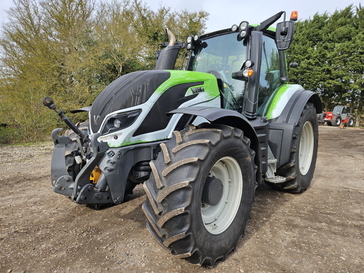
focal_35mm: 23
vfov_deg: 58.9
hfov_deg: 73.9
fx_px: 242
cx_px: 182
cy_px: 136
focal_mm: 5.4
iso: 25
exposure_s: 1/652
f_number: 1.8
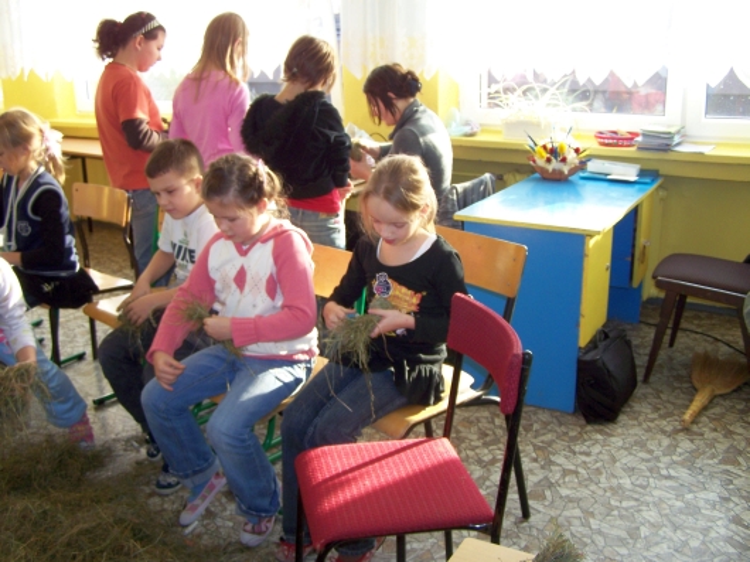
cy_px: 281
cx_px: 375
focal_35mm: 38
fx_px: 823
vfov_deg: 37.7
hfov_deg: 49.0
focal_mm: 6.3
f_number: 2.8
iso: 80
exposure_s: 1/60
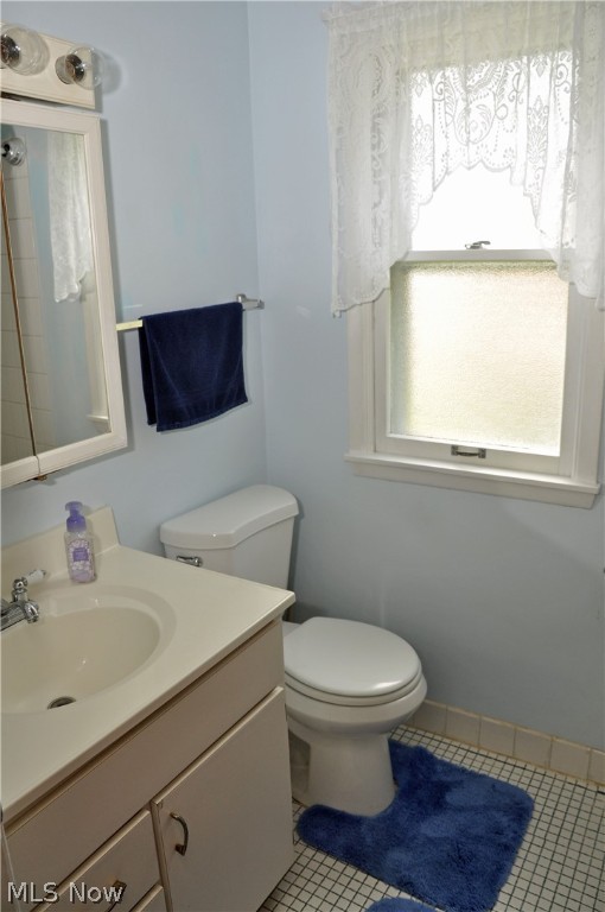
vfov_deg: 67.4
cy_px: 456
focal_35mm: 27
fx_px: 682
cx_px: 302
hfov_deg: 47.8
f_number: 5
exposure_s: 1/100
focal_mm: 18
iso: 400
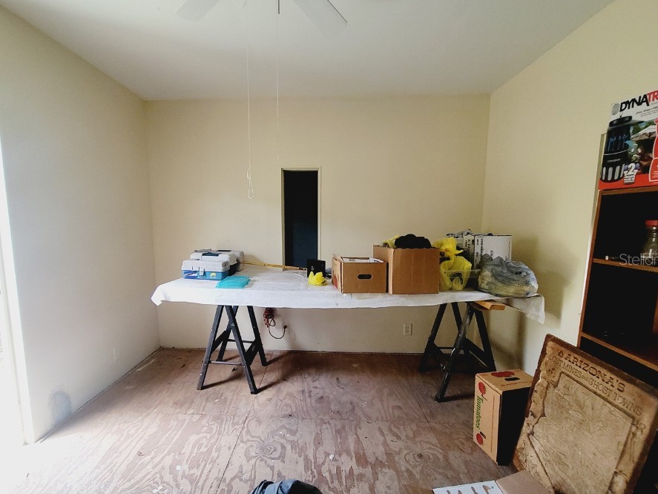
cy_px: 259
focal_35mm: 15
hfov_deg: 98.0
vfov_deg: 81.7
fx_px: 285
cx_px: 309
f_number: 2.2
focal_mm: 2.2
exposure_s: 1/60
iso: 64
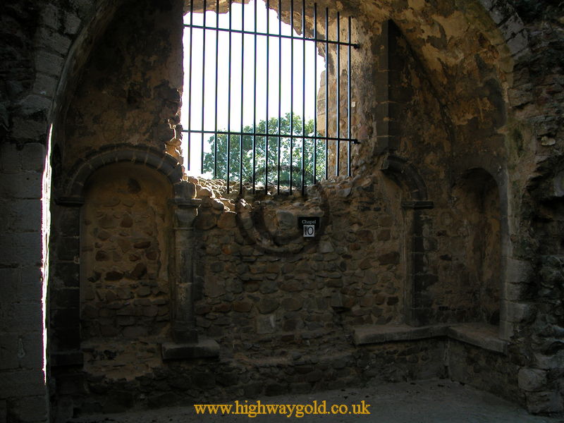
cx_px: 282
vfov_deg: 40.7
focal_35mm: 35
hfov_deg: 52.6
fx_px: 570
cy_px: 212
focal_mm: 8.9
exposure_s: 1/126
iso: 100
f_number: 3.5
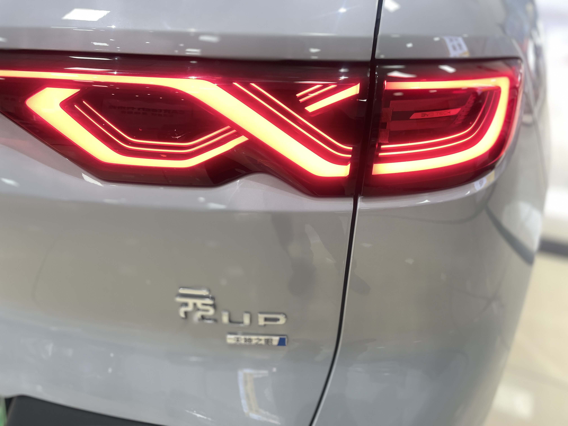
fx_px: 427
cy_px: 213
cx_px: 284
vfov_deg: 53.1
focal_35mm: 26
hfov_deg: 67.3
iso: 100
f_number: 1.6
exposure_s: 1/100
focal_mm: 4.2
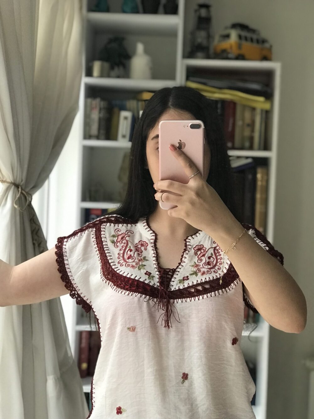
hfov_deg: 25.7
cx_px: 157
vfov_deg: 33.8
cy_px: 210
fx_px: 689
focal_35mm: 57
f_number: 2.8
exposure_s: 1/50
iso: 125
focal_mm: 6.6
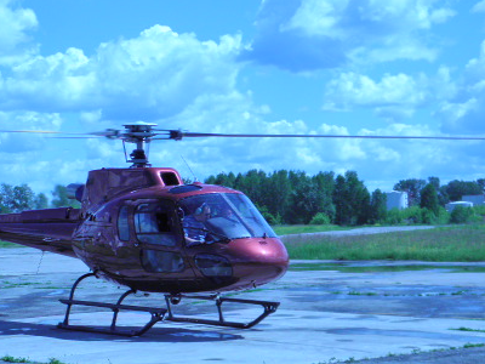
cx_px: 139
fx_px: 1121
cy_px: 258
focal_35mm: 80
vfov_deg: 18.4
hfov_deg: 24.2
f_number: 8
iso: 100
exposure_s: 1/250
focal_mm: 9.1
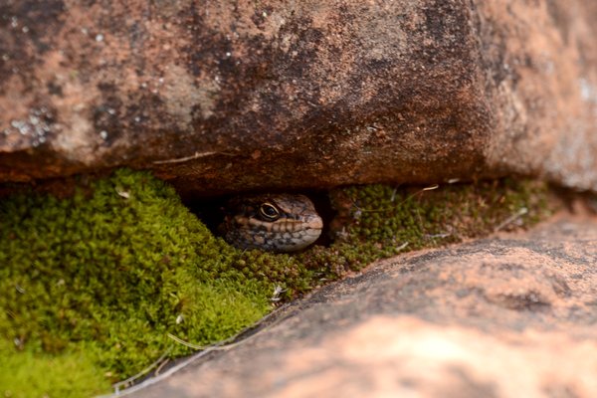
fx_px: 4975
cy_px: 199
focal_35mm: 300
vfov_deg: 4.6
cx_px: 298
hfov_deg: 6.9
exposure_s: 1/160
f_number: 8
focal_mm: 300
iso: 320
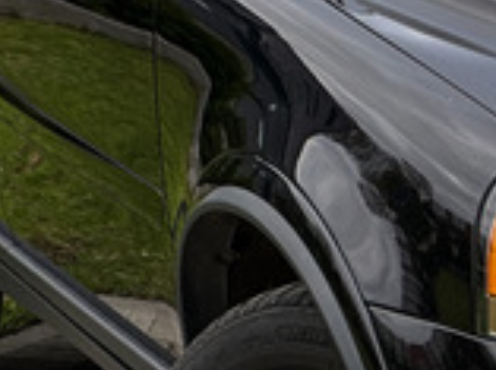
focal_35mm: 295
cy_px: 180
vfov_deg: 5.0
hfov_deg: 6.6
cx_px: 916
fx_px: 4217
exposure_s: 1/126
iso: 32
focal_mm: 9
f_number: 2.8
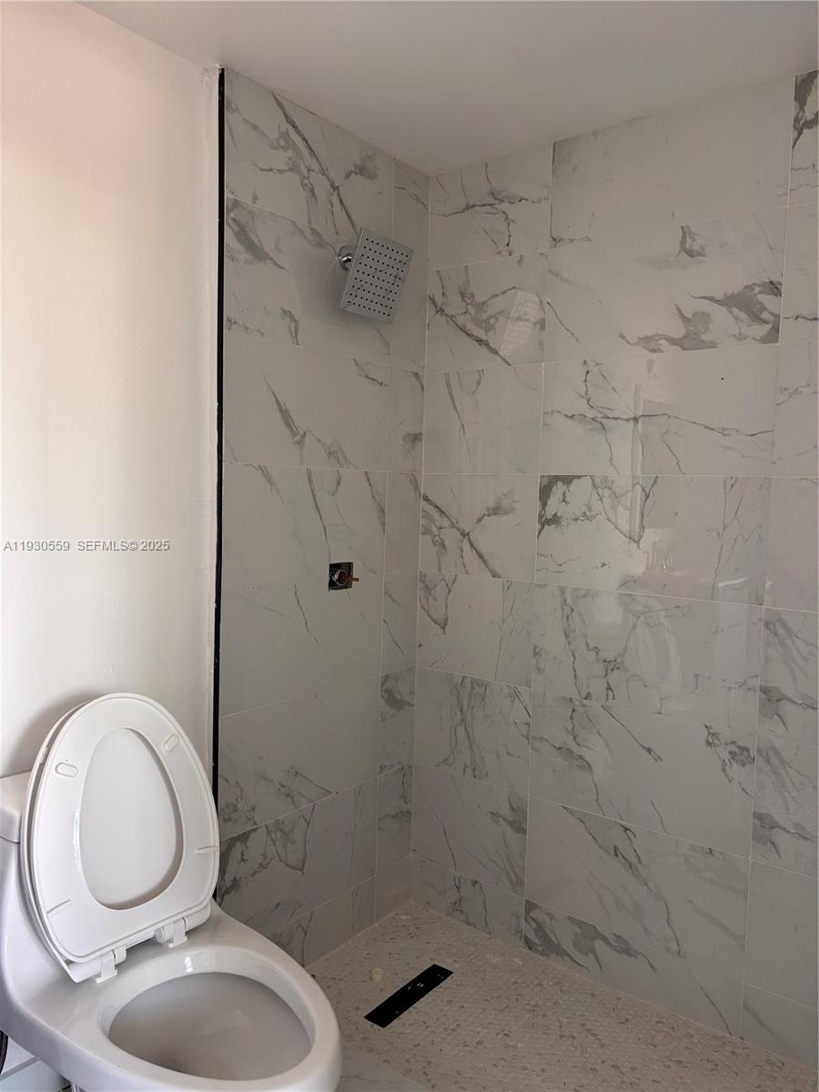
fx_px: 820
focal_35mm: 26
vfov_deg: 67.3
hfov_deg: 53.1
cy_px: 546
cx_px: 410
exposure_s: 1/72
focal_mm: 5.96
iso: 125
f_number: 1.6
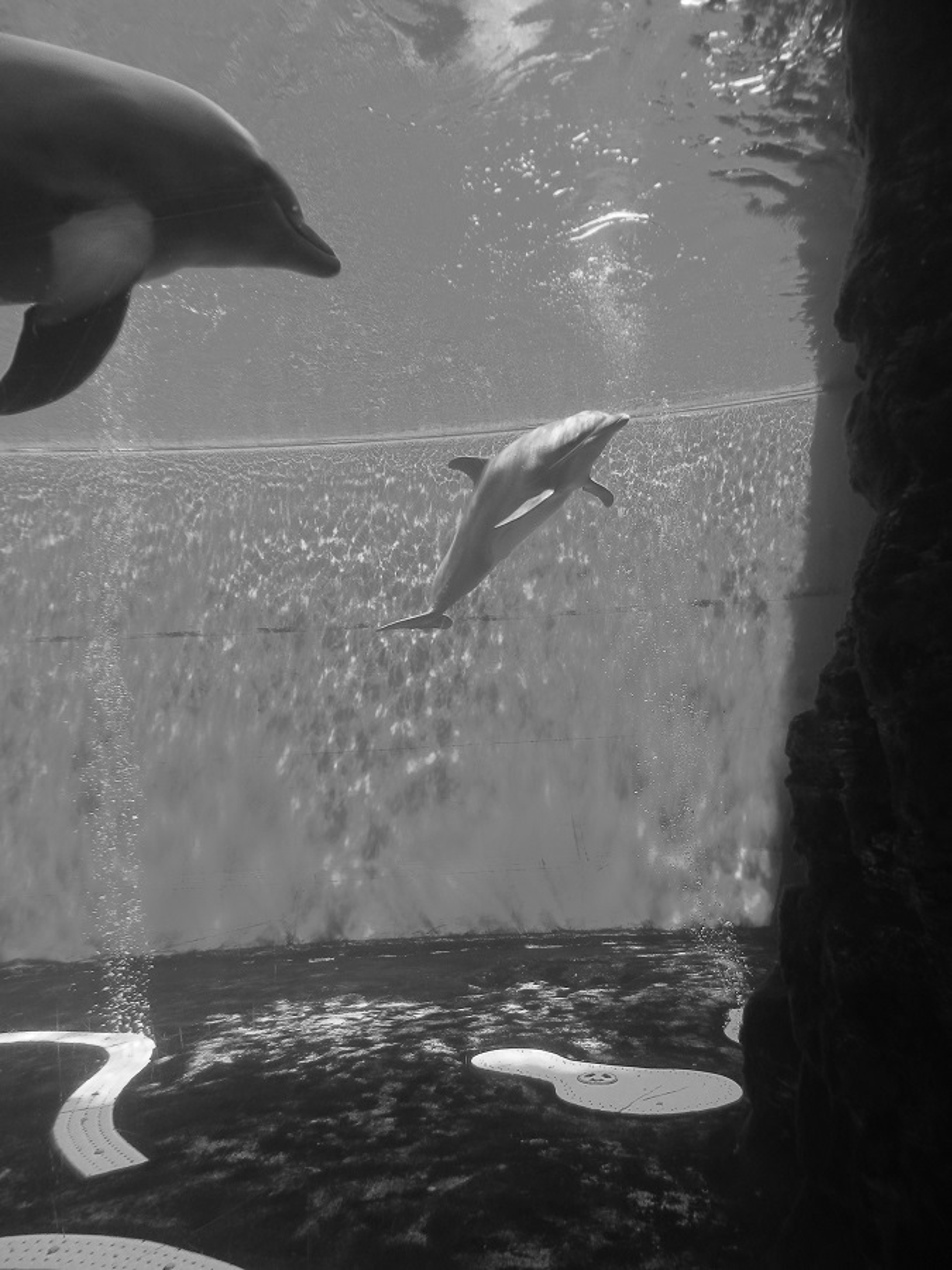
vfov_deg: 76.4
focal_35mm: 22
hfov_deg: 61.1
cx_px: 476
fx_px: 807
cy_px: 635
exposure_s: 1/250
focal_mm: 4
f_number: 3.4
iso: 250
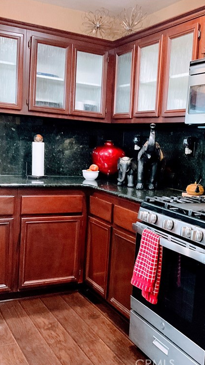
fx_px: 416
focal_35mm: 43
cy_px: 184
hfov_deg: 27.3
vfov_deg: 47.4
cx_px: 158
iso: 320
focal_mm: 3
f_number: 1.8
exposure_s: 1/30
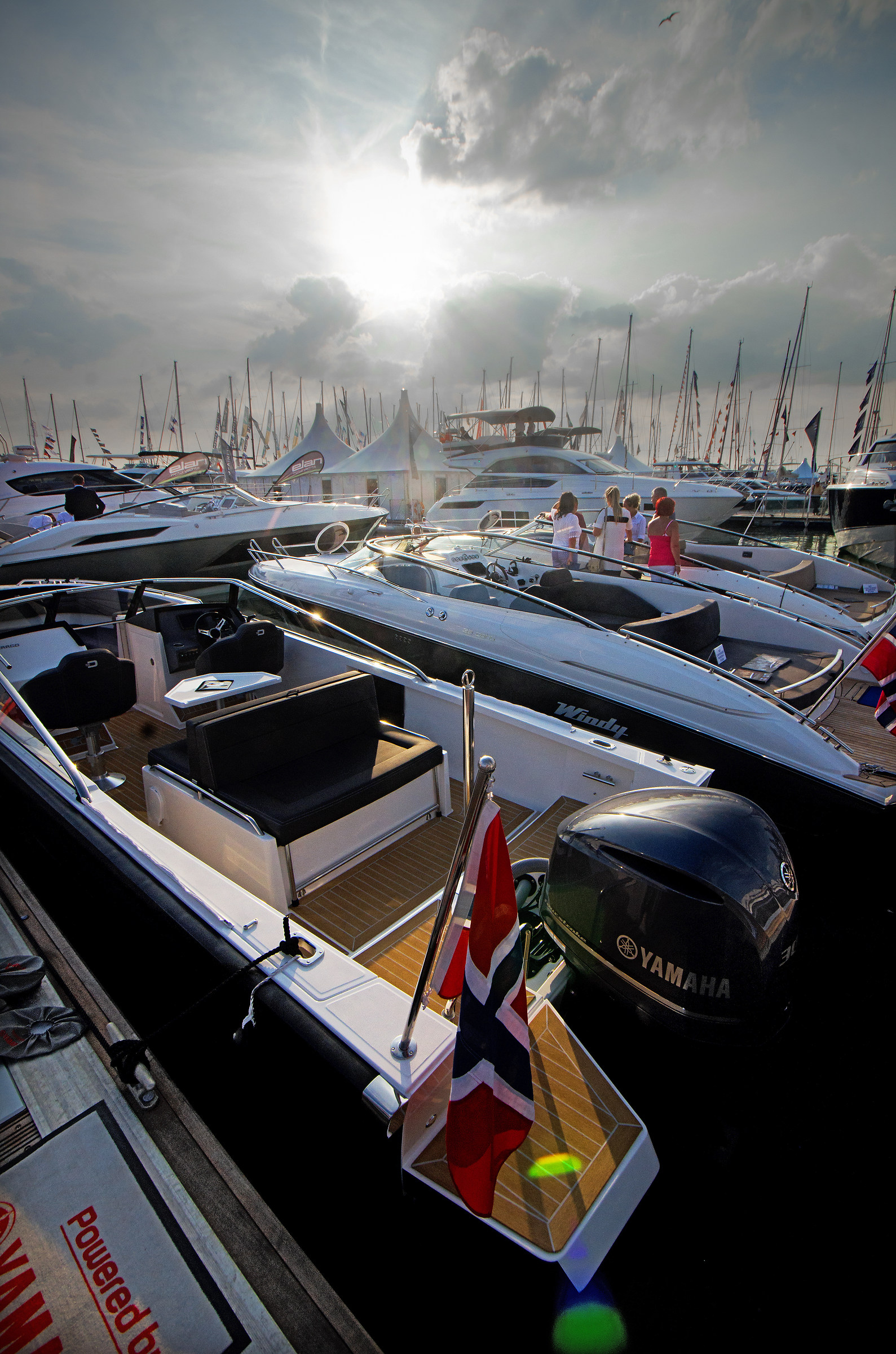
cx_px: 448
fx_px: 563
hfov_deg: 77.1
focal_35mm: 15
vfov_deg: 100.5
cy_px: 677
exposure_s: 1/320
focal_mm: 10
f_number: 10
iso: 250
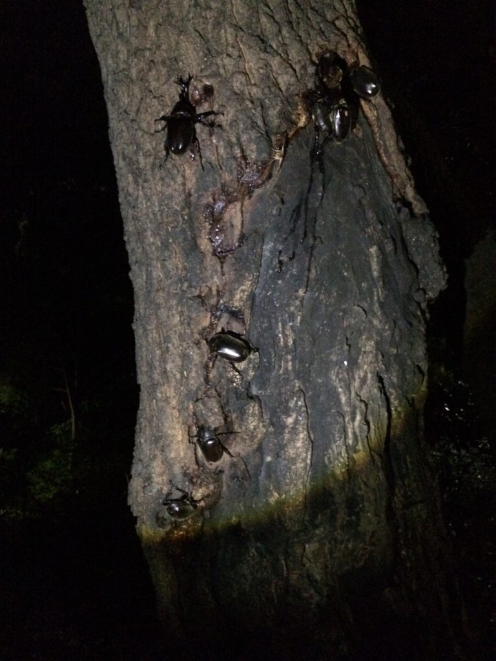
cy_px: 330
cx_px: 248
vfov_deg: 61.7
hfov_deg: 48.2
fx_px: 554
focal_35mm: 29
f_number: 2.2
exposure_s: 1/15
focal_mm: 4.15
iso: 1250
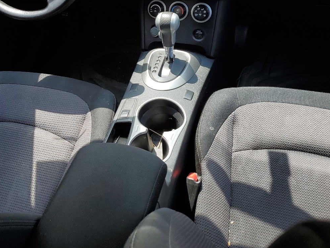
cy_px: 54
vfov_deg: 33.5
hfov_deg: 44.6
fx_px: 400
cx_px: 137
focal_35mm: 42
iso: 50
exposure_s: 1/714
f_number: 1.5
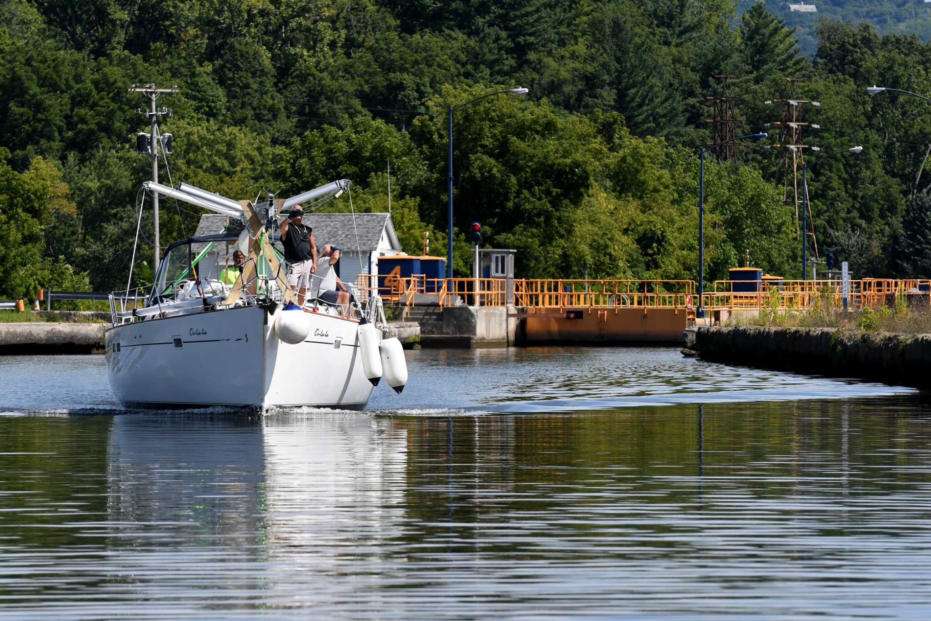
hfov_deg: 7.2
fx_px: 7369
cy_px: 310
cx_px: 466
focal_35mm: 285
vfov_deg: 4.8
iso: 500
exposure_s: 1/2000
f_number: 9
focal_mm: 190
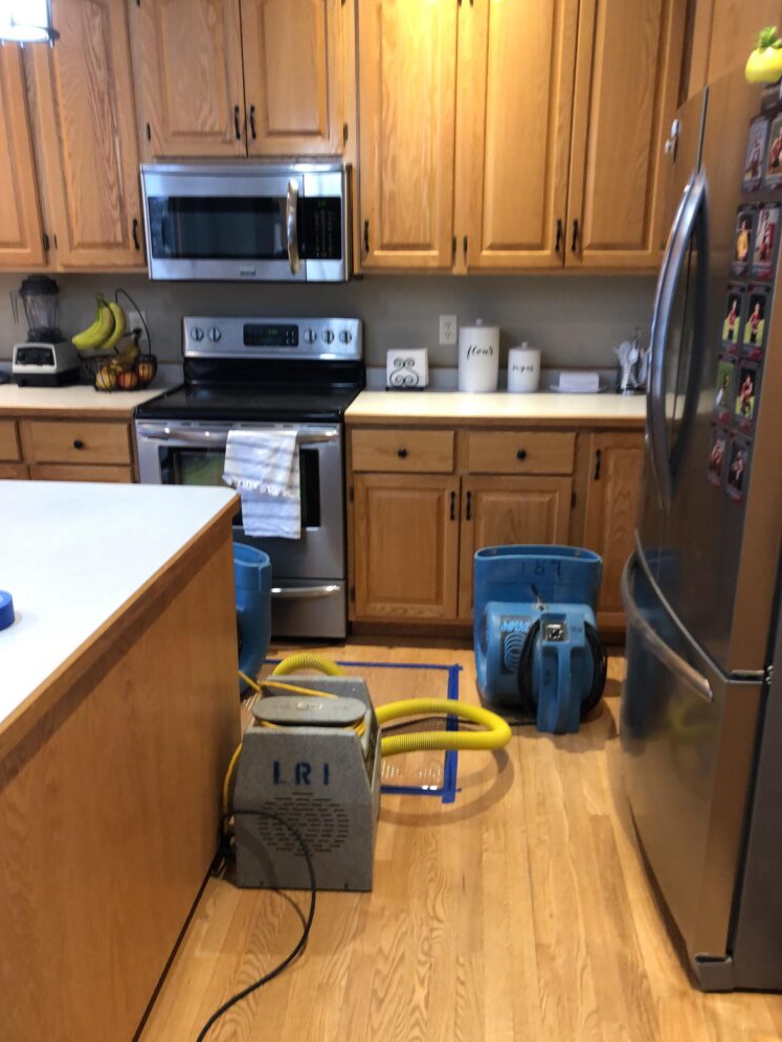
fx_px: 1084
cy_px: 535
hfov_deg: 39.7
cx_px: 395
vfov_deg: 51.3
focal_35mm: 36
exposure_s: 1/30
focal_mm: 3.99
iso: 160
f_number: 1.8
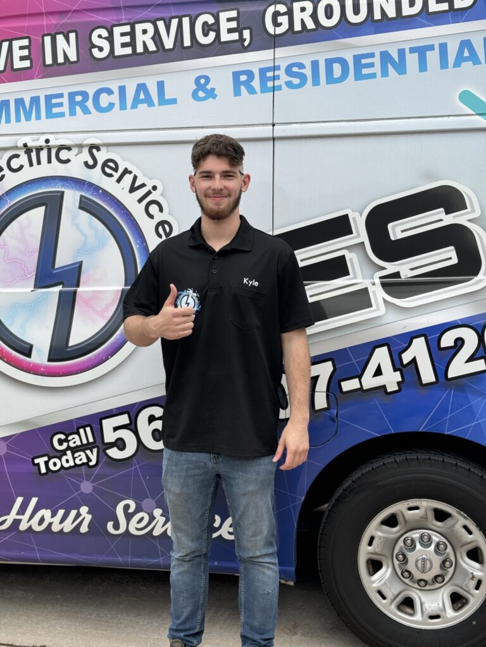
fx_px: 899
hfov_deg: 30.3
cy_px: 324
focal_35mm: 48
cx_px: 243
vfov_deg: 39.7
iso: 64
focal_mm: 6.86
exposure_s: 1/739
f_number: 1.78
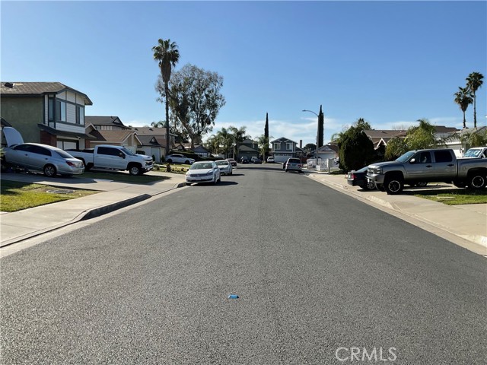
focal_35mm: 29
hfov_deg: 61.7
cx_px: 244
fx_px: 408
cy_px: 182
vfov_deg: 48.2
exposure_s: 1/2320
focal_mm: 3
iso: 16
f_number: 1.8
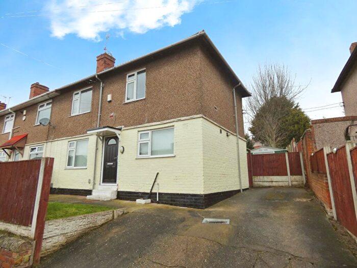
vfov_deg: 66.0
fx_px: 206
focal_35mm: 20
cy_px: 134
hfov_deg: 81.7
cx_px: 178
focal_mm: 3.6
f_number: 2.8
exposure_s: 1/160
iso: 80
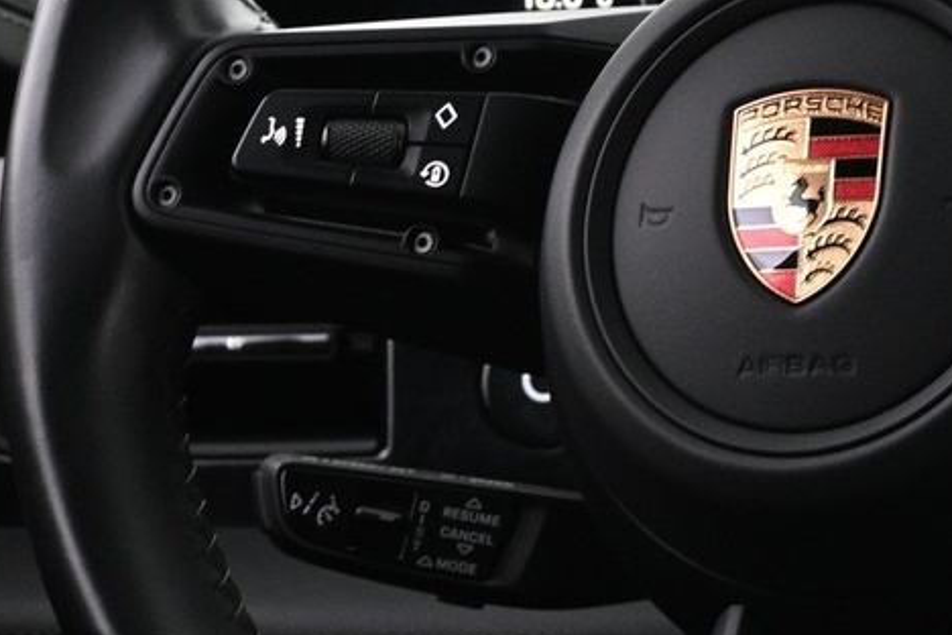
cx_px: 773
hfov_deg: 13.5
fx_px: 3986
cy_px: 149
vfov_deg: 9.1
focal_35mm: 151
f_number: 4.8
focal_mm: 29
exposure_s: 1/20
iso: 1600
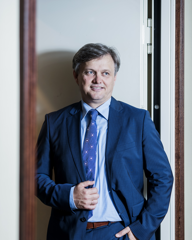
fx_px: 845
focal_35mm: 119
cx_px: 96
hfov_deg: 13.0
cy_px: 144
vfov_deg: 16.1
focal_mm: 105
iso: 640
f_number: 3.2
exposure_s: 1/200
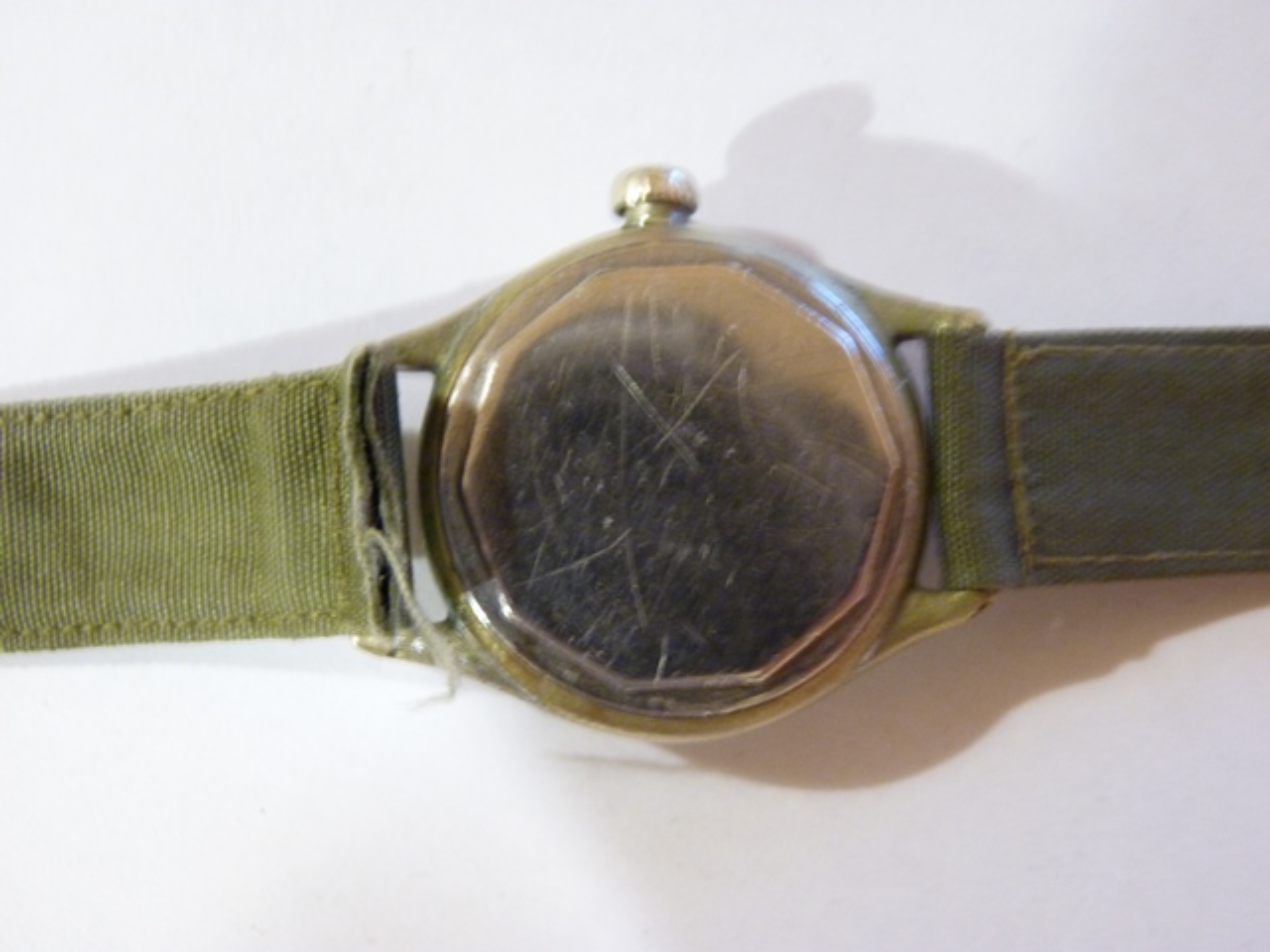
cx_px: 635
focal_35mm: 53
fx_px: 1944
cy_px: 476
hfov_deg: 36.2
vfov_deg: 27.5
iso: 400
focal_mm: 9.5
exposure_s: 1/5
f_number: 3.2
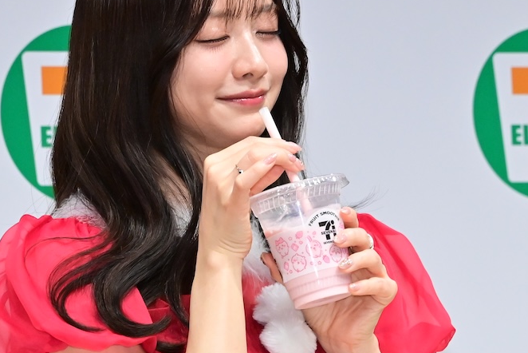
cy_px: 152
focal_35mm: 521
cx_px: 254
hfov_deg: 4.0
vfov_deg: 2.6
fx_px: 7644
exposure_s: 1/200
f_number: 11
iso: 6400
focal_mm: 230
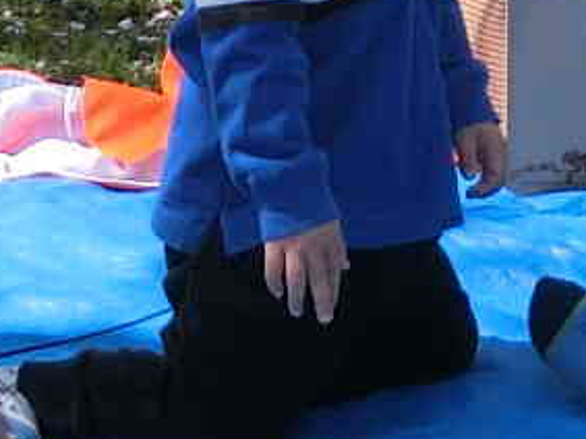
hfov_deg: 10.9
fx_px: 3063
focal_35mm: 181
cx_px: 201
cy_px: -642
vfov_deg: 7.6
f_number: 3.5
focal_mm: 4.5
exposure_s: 1/640
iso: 80
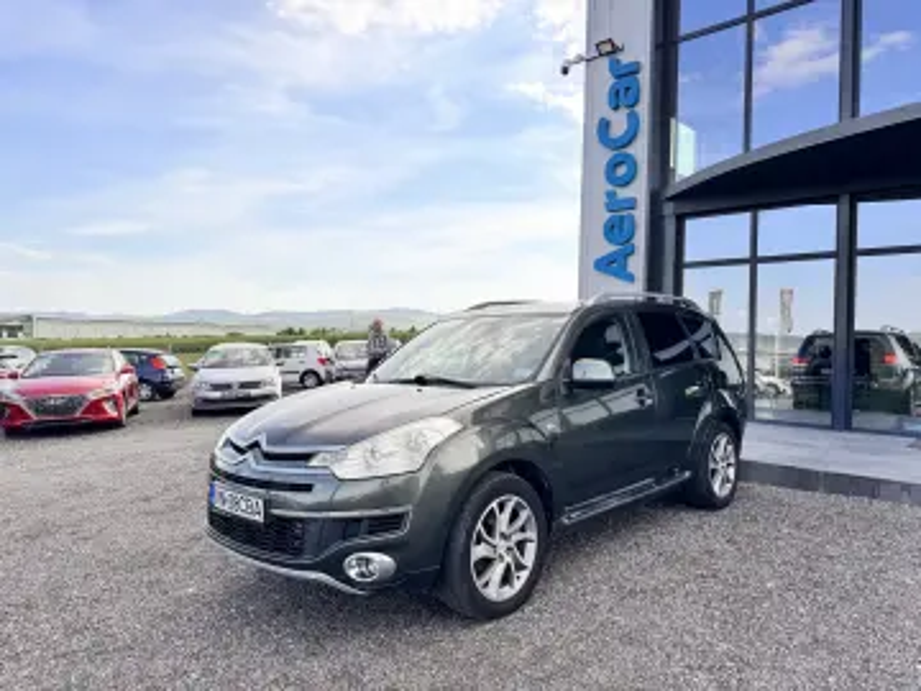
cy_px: 346
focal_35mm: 24
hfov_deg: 71.6
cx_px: 460
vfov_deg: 56.8
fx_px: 639
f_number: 1.78
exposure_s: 1/1151
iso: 80
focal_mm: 6.76
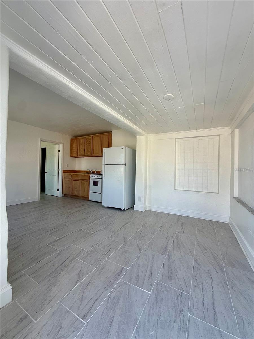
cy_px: 170
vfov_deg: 102.1
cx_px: 127
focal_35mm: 14
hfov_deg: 85.7
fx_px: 137
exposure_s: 1/148
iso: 50
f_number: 2.2
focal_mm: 2.22
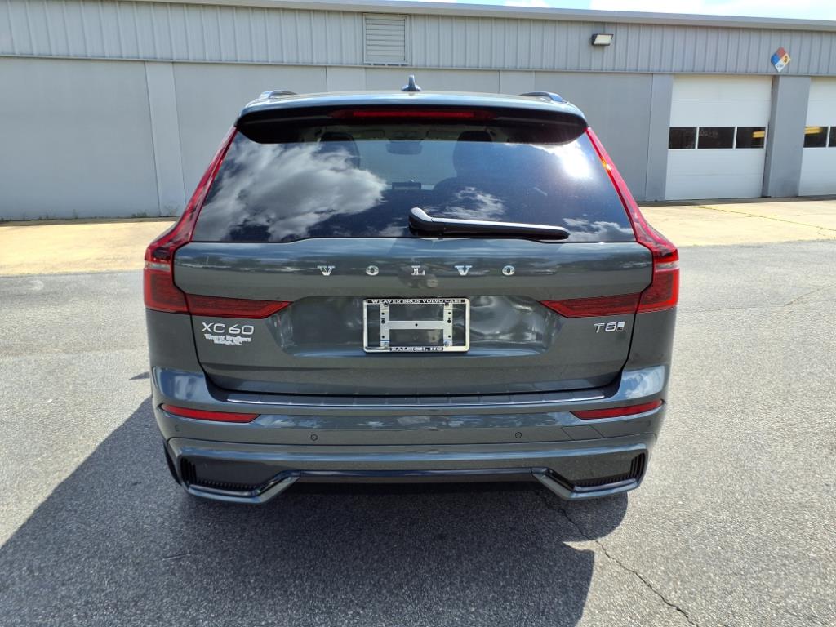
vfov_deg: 51.4
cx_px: 418
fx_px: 652
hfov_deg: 65.3
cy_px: 314
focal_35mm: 27
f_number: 1.9
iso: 40
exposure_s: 1/1111
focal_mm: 3.58
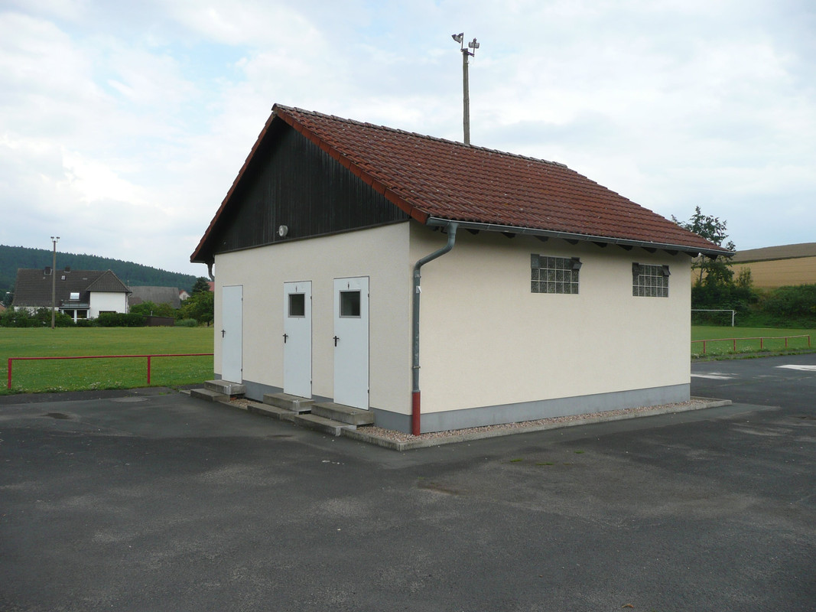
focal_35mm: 28
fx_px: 660
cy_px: 306
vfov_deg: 49.7
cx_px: 408
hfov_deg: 63.4
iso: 100
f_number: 3.3
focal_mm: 4.6
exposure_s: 1/400
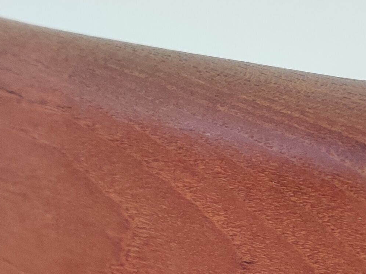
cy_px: 296
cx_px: 223
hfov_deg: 18.2
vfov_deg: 13.5
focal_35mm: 108
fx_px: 1142
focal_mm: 4.75
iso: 200
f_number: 1.65
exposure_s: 1/100
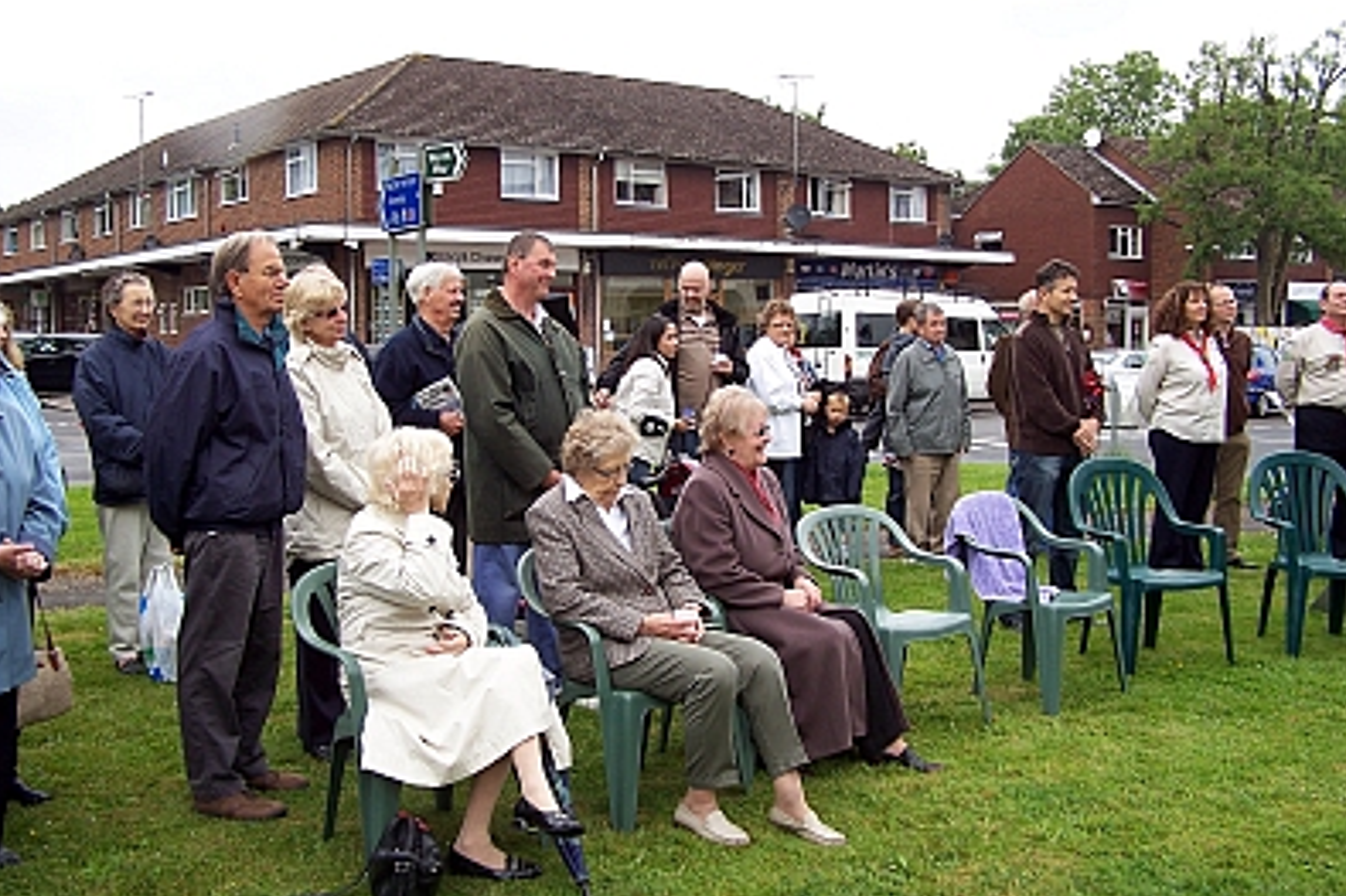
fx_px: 1495
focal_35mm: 40
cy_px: 436
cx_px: 671
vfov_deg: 33.4
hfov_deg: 48.5
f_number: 2.8
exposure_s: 1/250
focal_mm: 6.3
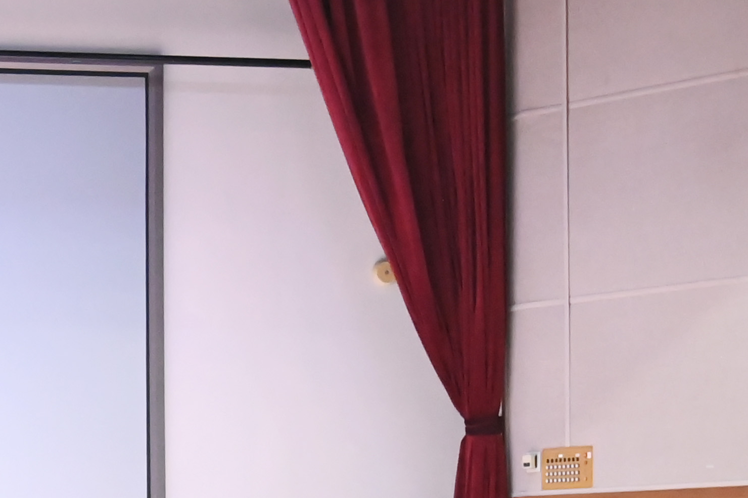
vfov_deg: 9.5
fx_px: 2970
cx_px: -106
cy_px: 574
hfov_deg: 14.0
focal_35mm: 143
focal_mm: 38
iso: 8000
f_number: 6.3
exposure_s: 1/200
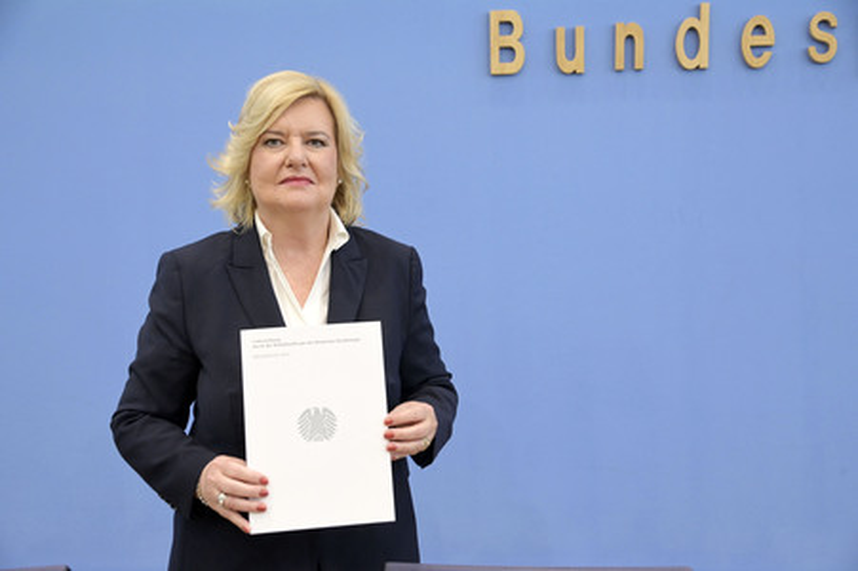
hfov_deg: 41.1
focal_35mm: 48
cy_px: 286
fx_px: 1143
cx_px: 429
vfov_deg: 28.0
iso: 4000
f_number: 5
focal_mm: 48
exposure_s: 1/640
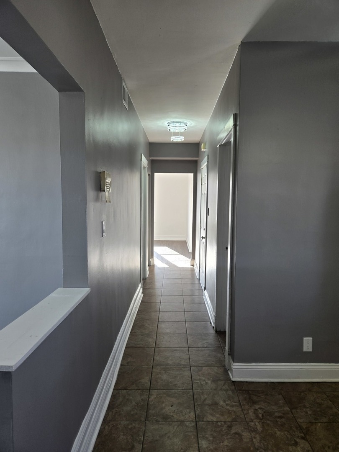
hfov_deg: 58.9
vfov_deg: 73.9
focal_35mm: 23
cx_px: 170
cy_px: 226
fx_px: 300
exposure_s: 1/120
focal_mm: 5.4
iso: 64
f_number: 1.8
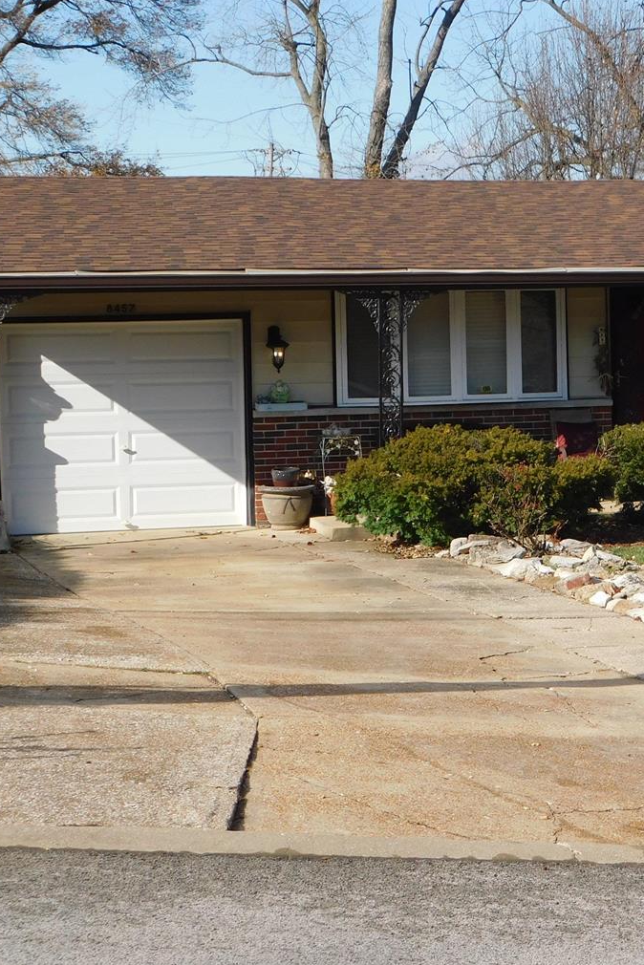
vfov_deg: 24.2
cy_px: 462
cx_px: 599
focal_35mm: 84
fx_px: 2252
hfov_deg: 16.0
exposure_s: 1/800
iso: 125
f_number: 3.8
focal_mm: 9
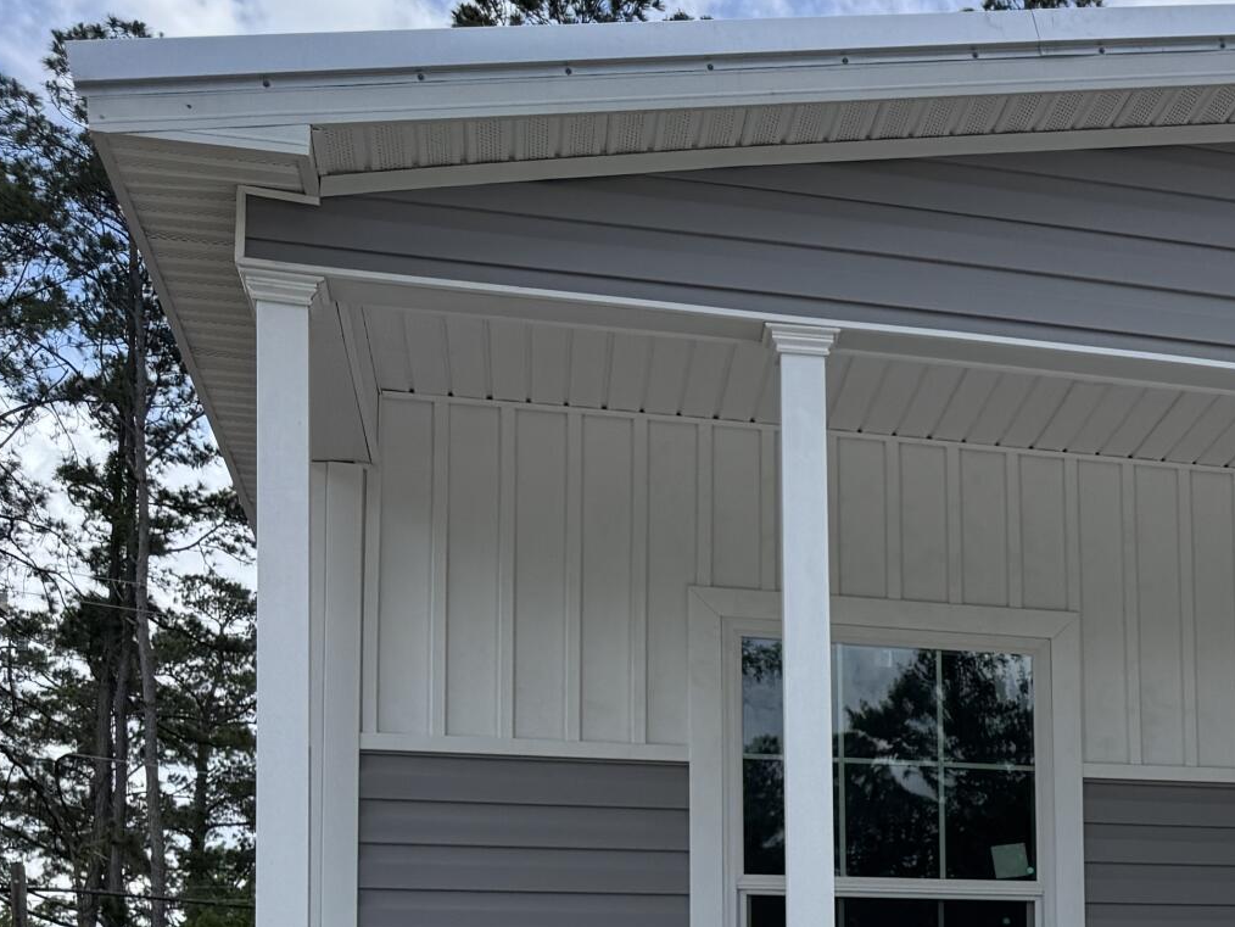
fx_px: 2534
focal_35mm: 71
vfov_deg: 19.8
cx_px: 1673
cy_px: 1037
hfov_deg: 23.6
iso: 80
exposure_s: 1/3802
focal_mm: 6.76
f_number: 1.78
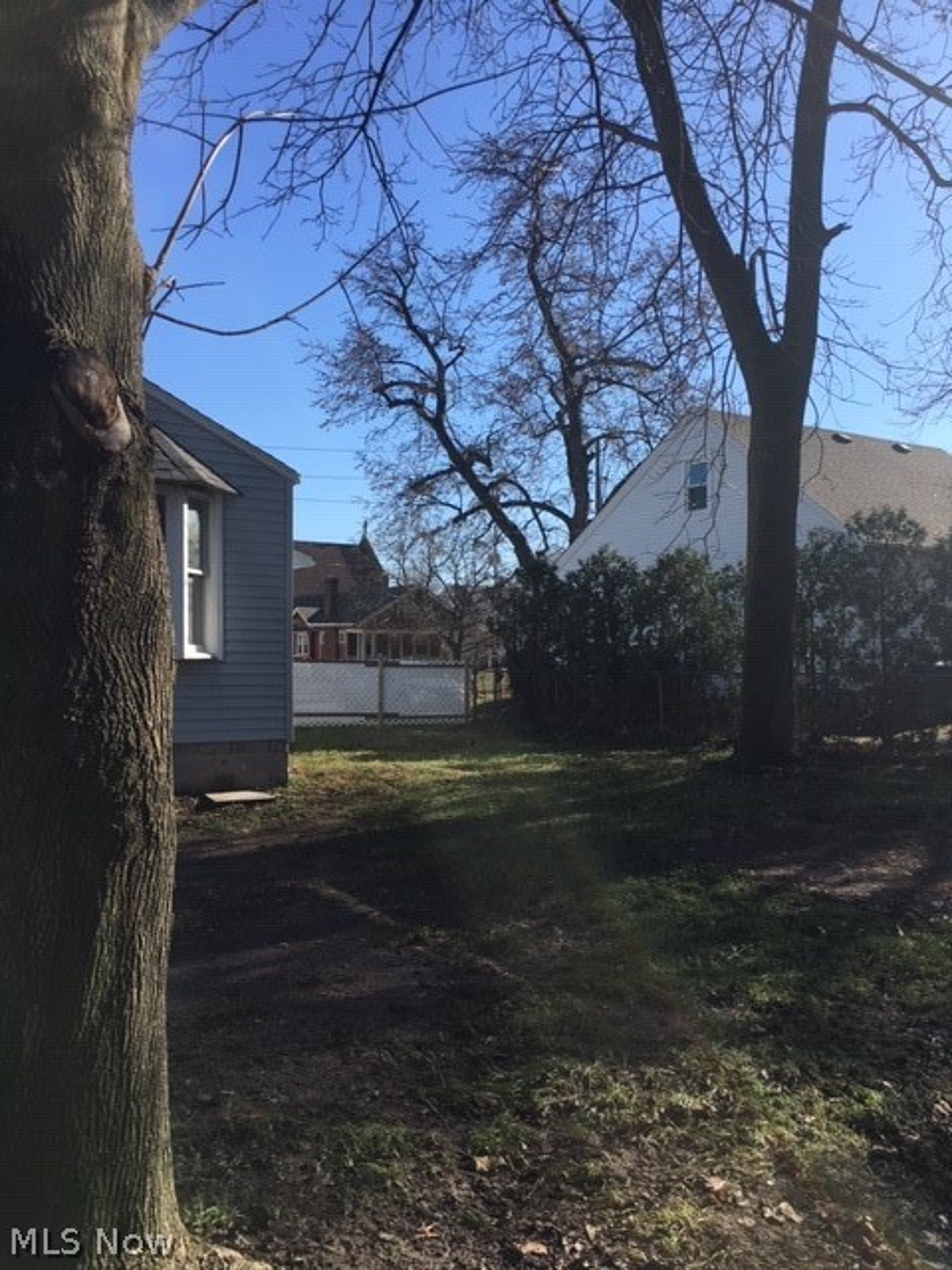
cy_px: 635
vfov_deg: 61.7
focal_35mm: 29
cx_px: 476
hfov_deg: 48.2
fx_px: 1063
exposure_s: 1/1083
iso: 25
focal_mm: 4.15
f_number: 2.2
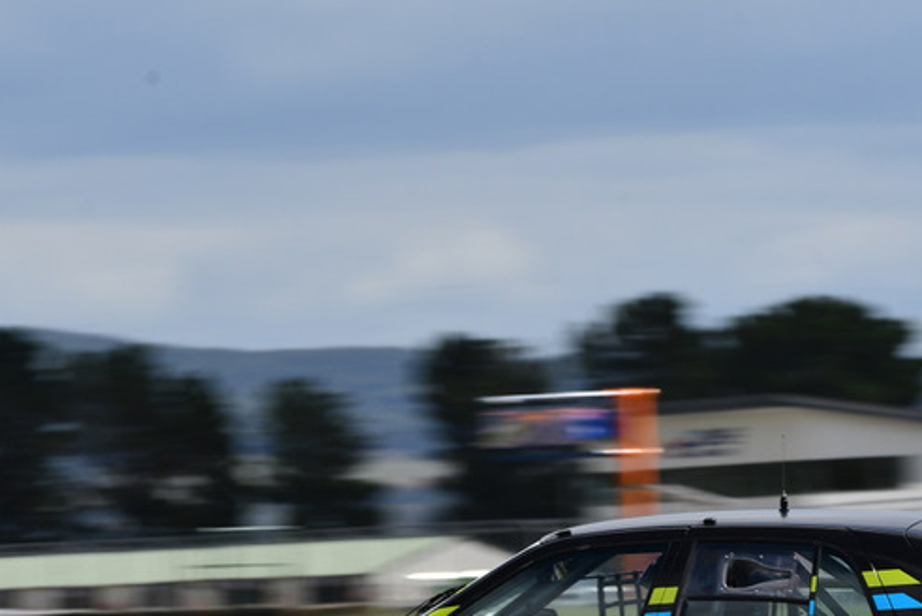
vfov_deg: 2.6
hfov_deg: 3.8
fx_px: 13786
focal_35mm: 538
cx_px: 554
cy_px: 483
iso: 100
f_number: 11
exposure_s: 1/200
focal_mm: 220
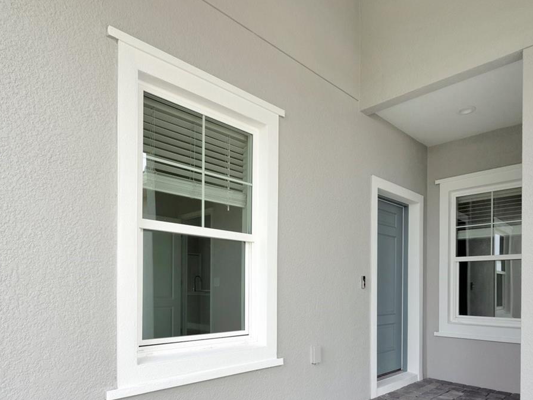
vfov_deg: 54.9
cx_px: 305
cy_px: 286
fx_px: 370
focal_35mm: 24
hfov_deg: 71.2
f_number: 6.3
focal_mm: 14
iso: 400
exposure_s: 1/250
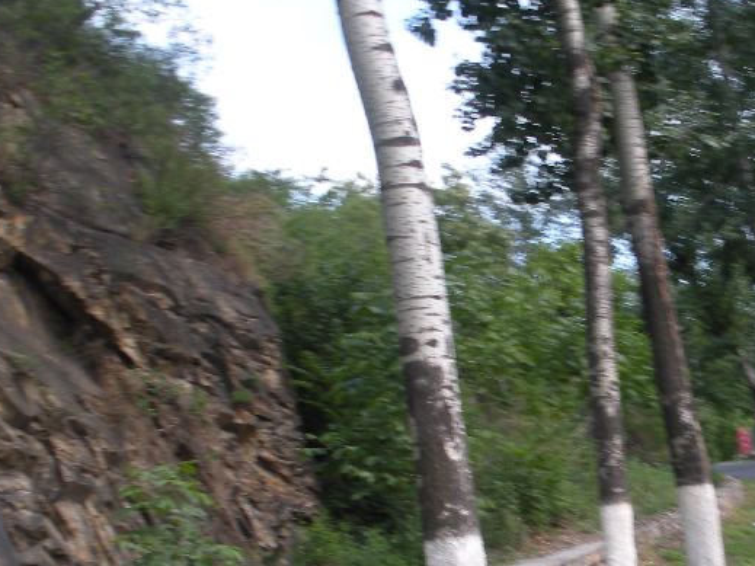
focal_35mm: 71
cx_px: 608
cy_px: 461
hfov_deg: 26.9
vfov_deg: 20.5
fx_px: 1548
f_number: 3.5
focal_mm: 6.3
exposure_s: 1/163
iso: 64
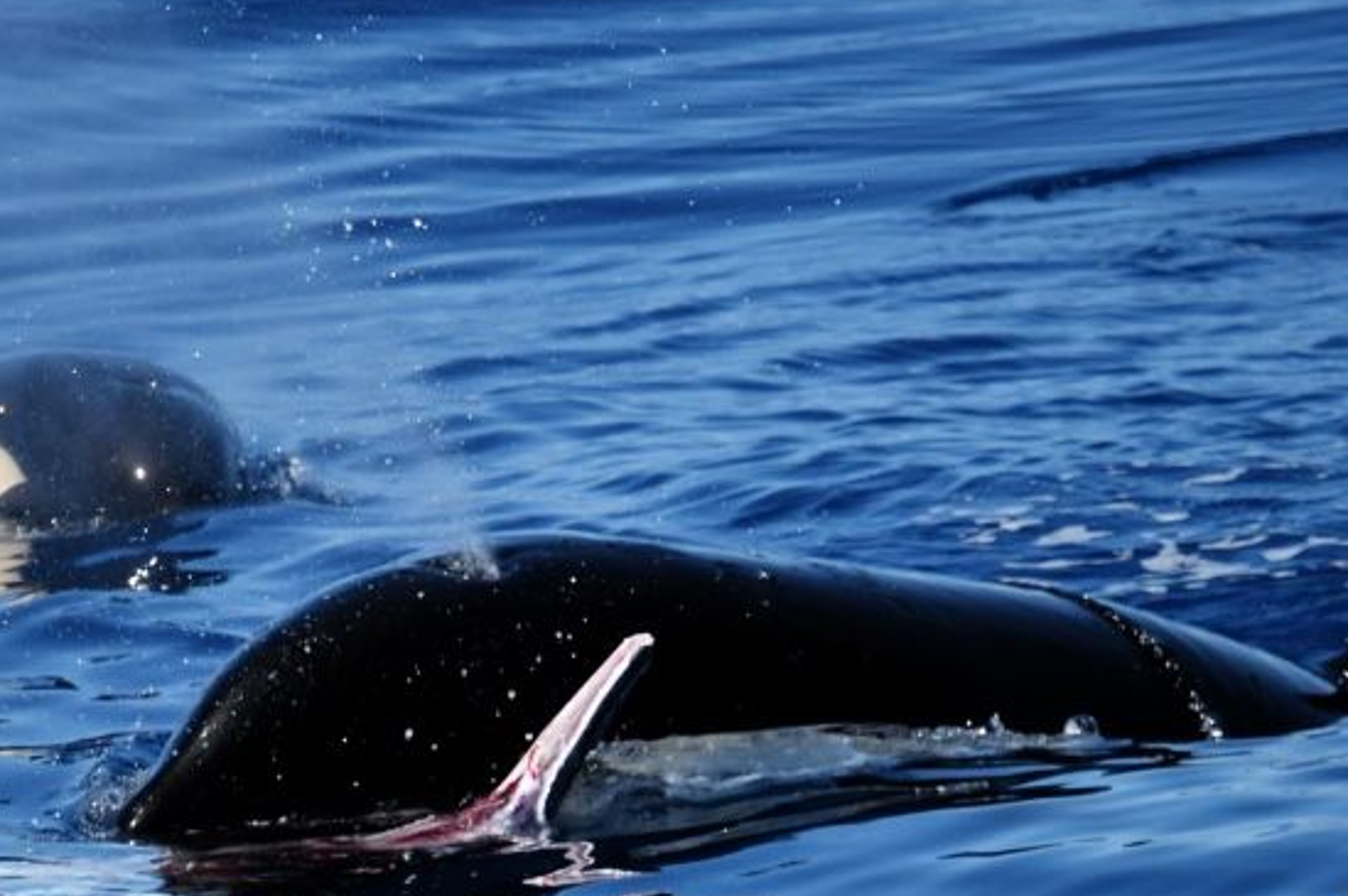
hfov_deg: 2.4
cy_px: 546
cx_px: 700
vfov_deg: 1.6
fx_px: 32734
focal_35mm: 875
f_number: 6.3
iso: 1000
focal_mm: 600
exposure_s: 1/8000
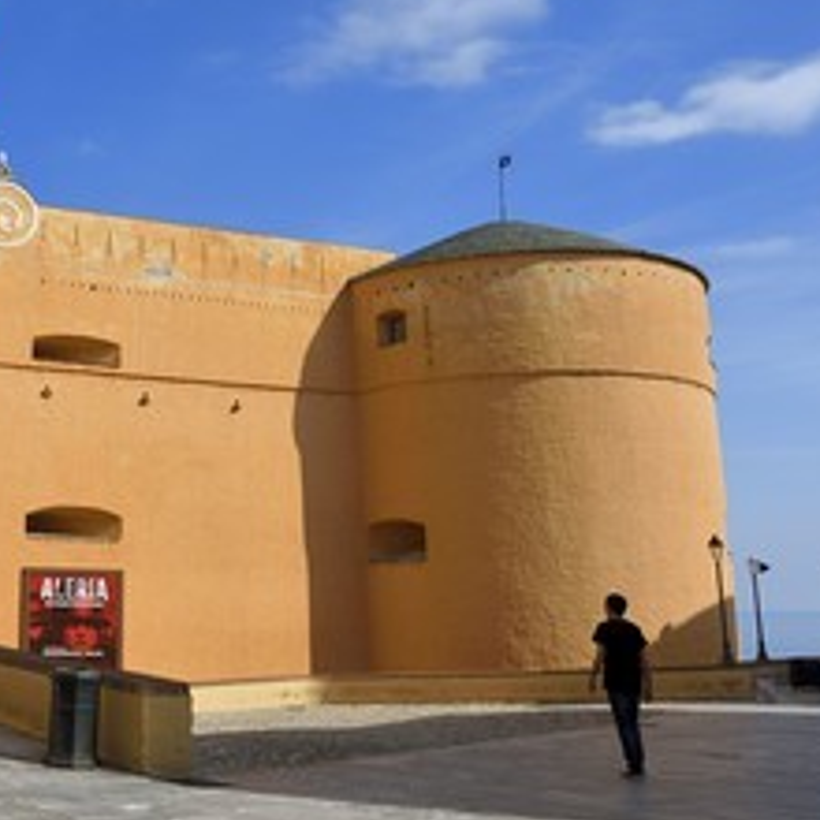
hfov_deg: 39.6
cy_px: 350
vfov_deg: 42.7
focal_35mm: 39
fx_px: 1045
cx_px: 78
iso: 200
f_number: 14
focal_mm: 24
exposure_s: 1/250
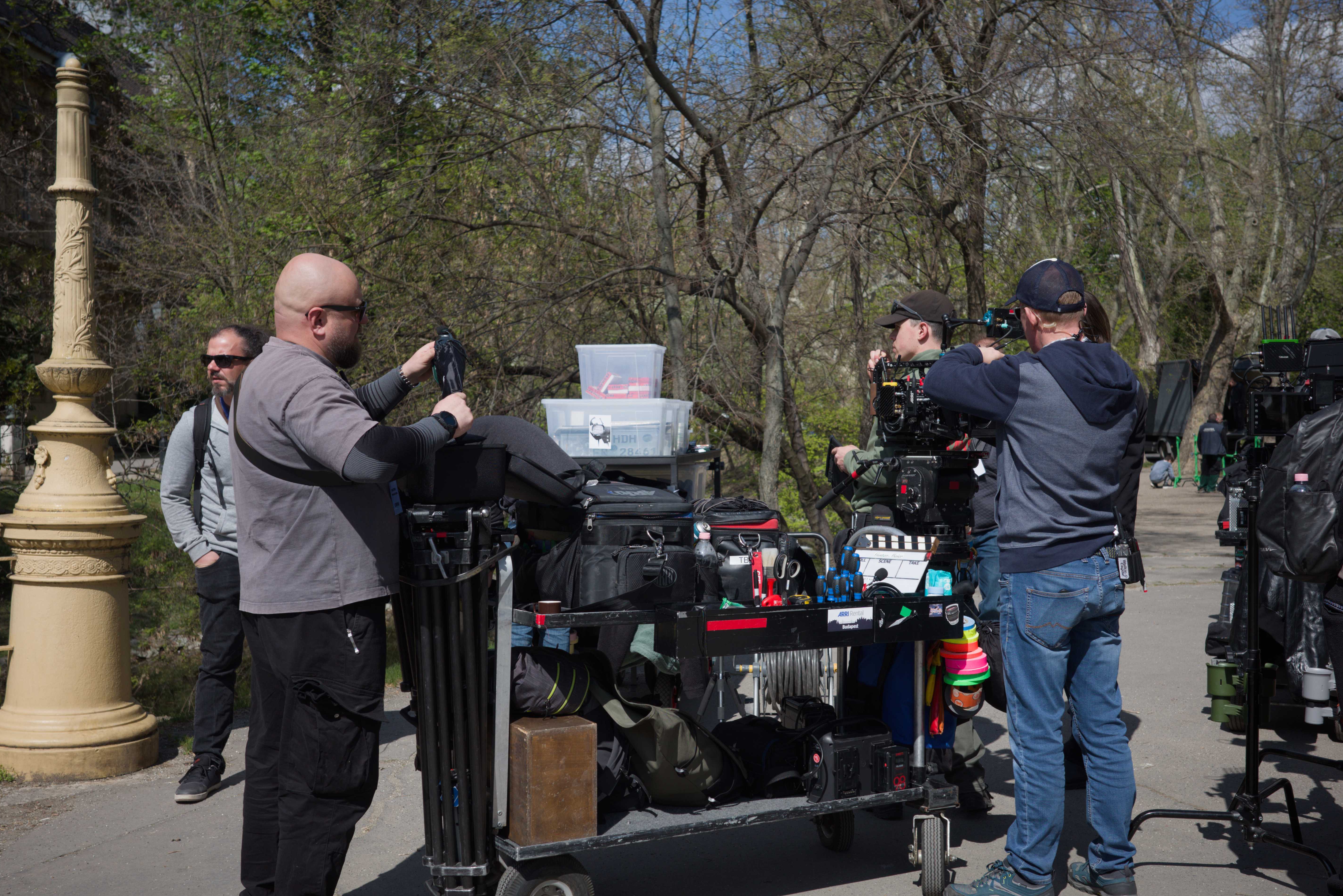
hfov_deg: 46.4
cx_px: 672
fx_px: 1567
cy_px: 459
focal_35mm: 42
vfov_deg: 31.9
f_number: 4.5
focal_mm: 26
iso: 100
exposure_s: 1/1000
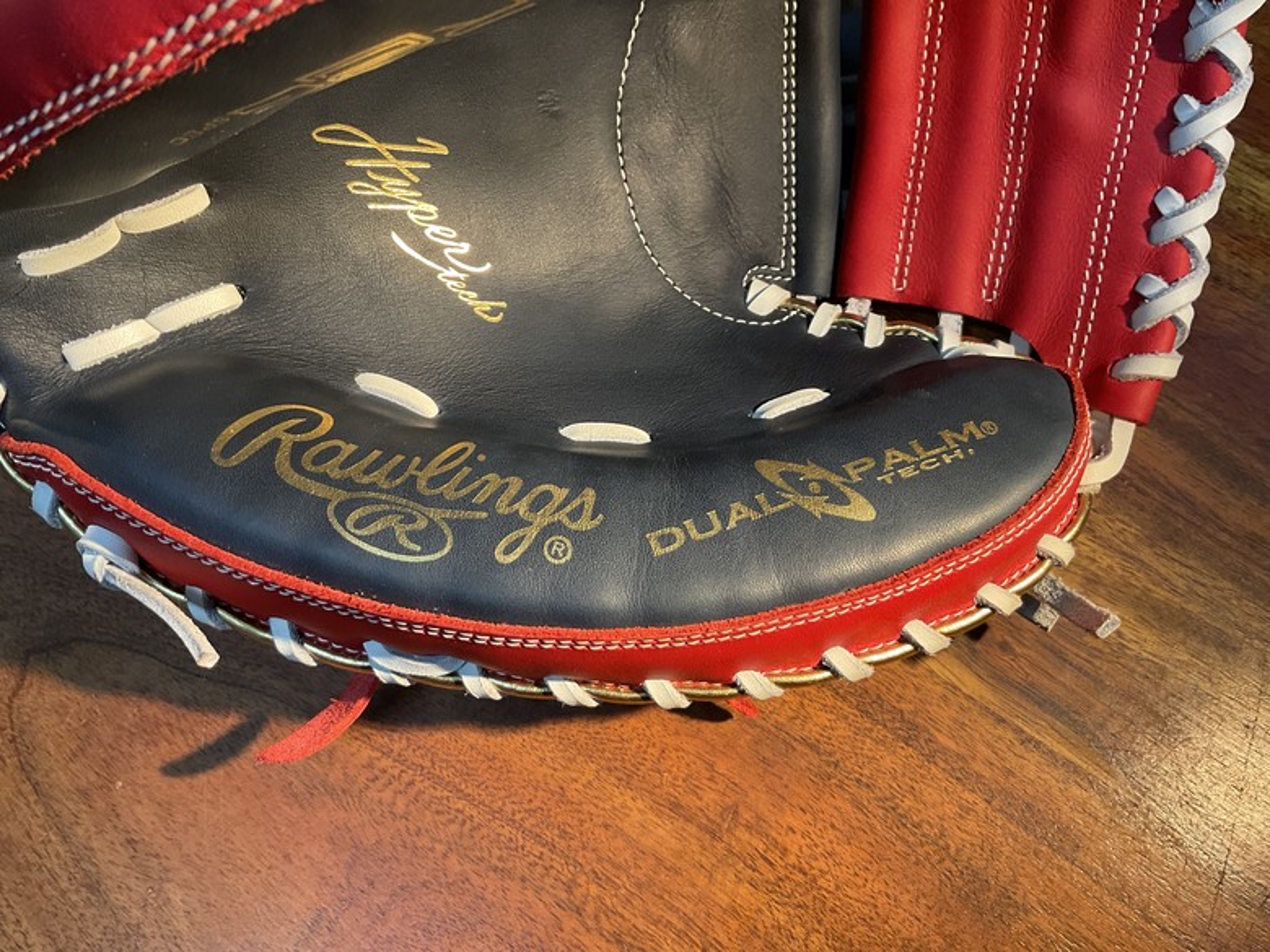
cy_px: 476
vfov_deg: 48.2
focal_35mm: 29
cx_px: 635
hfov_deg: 61.7
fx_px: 1064
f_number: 1.8
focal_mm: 3
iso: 80
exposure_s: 1/60
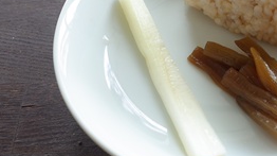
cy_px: 53
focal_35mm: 55
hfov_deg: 37.1
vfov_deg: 21.7
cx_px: 202
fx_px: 404
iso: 200
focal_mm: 18.3
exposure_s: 1/30
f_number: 5.6
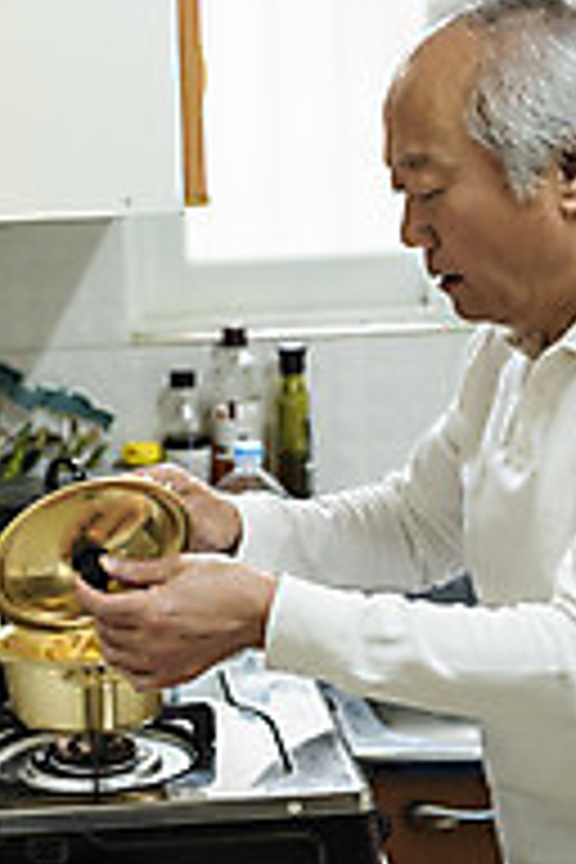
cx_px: 133
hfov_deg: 17.2
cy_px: 477
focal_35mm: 79
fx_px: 1896
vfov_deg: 25.7
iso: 640
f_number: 2.8
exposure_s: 1/125
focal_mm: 38
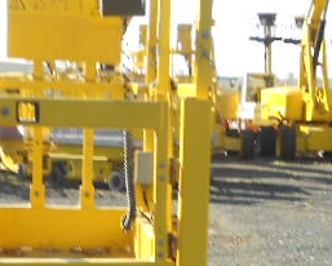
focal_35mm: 101
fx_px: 993
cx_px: 180
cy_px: 324
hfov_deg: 19.0
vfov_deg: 14.7
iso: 80
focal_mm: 4.6
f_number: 3.2
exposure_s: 1/320
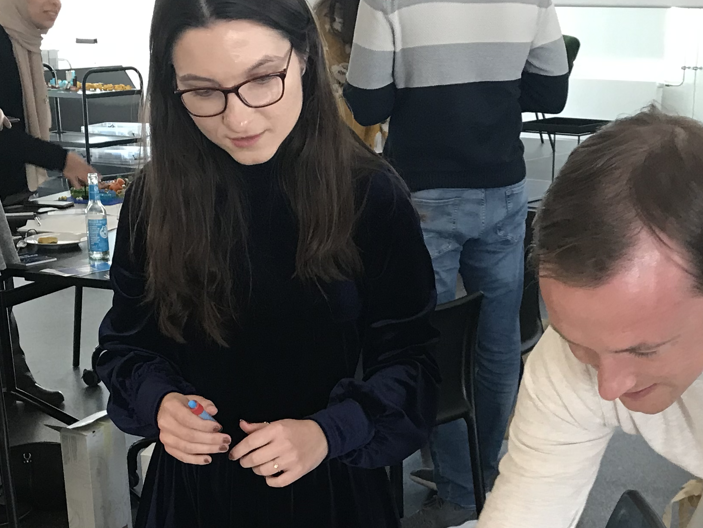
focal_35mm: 69
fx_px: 1401
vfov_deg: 20.5
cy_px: 556
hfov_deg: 28.2
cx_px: 368
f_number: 1.8
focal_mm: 3.99
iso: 40
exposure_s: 1/17
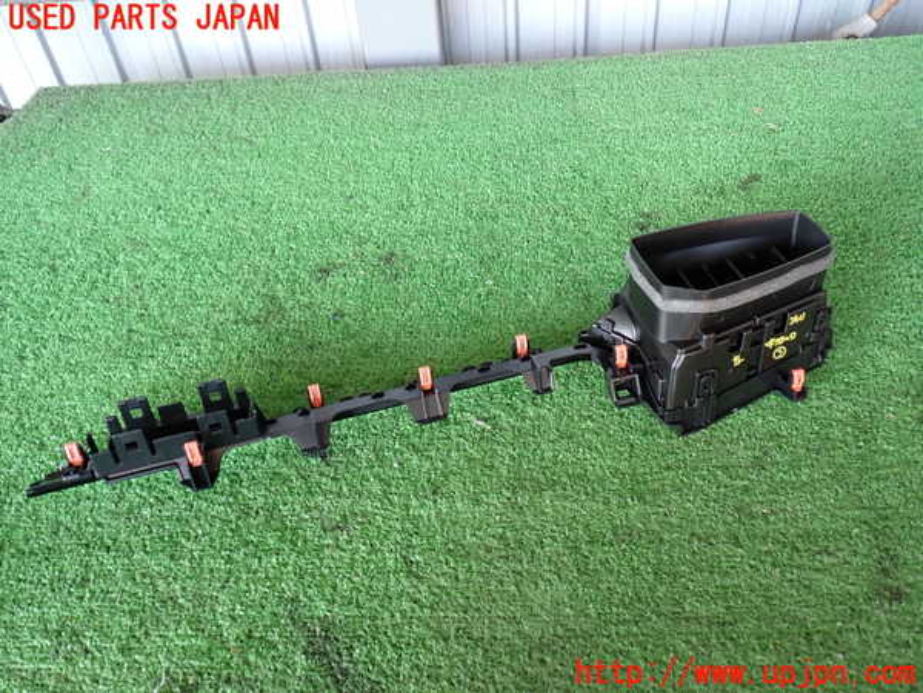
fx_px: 800
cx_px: 462
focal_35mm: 30
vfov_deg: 46.8
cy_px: 346
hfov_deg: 60.0
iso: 200
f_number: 2.3
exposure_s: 1/40
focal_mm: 5.4
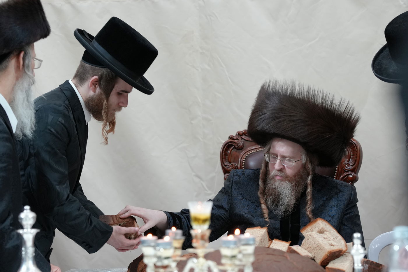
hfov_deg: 17.2
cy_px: 136
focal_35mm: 119
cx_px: 204
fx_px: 1348
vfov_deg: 11.5
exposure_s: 1/160
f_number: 4
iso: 1600
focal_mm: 79.9
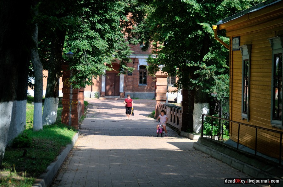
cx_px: 142
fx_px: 765
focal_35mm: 98
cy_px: 94
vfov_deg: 14.0
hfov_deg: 21.0
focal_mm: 65
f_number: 5
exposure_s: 1/400
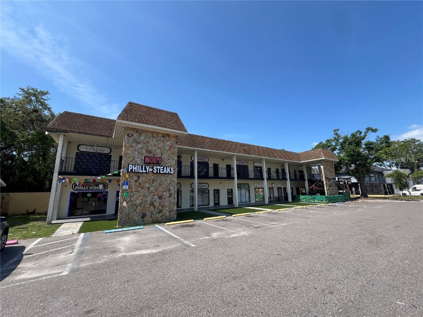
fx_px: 159
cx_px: 212
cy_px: 158
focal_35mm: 13
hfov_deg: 106.2
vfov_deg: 89.9
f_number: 1.8
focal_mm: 1.57
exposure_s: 1/1054
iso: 32
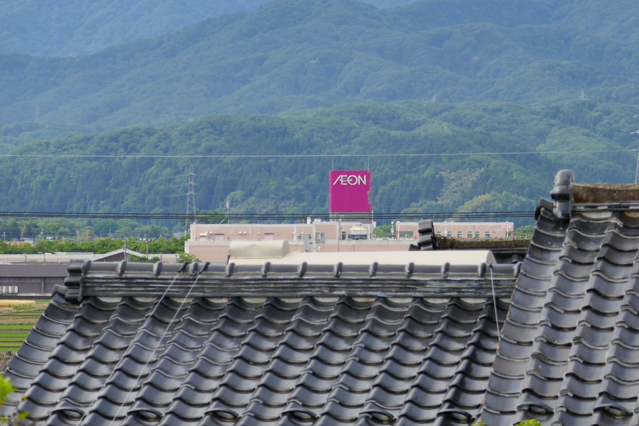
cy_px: 198
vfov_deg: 4.3
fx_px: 5609
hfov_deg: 6.5
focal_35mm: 316
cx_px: 343
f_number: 5.9
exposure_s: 1/320
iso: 125
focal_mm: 91
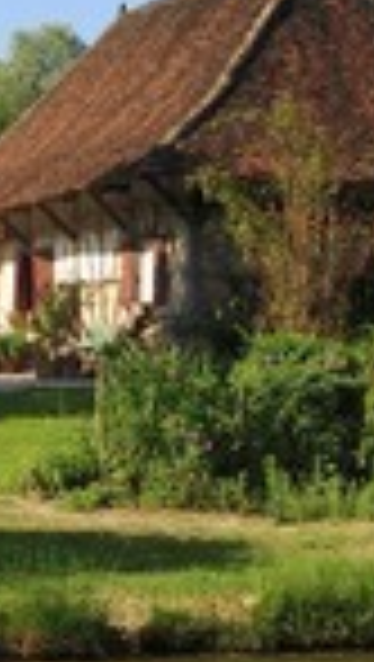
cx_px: 304
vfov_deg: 19.7
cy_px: 423
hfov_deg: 11.2
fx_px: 1899
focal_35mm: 108
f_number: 14
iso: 200
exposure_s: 1/160
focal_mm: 36
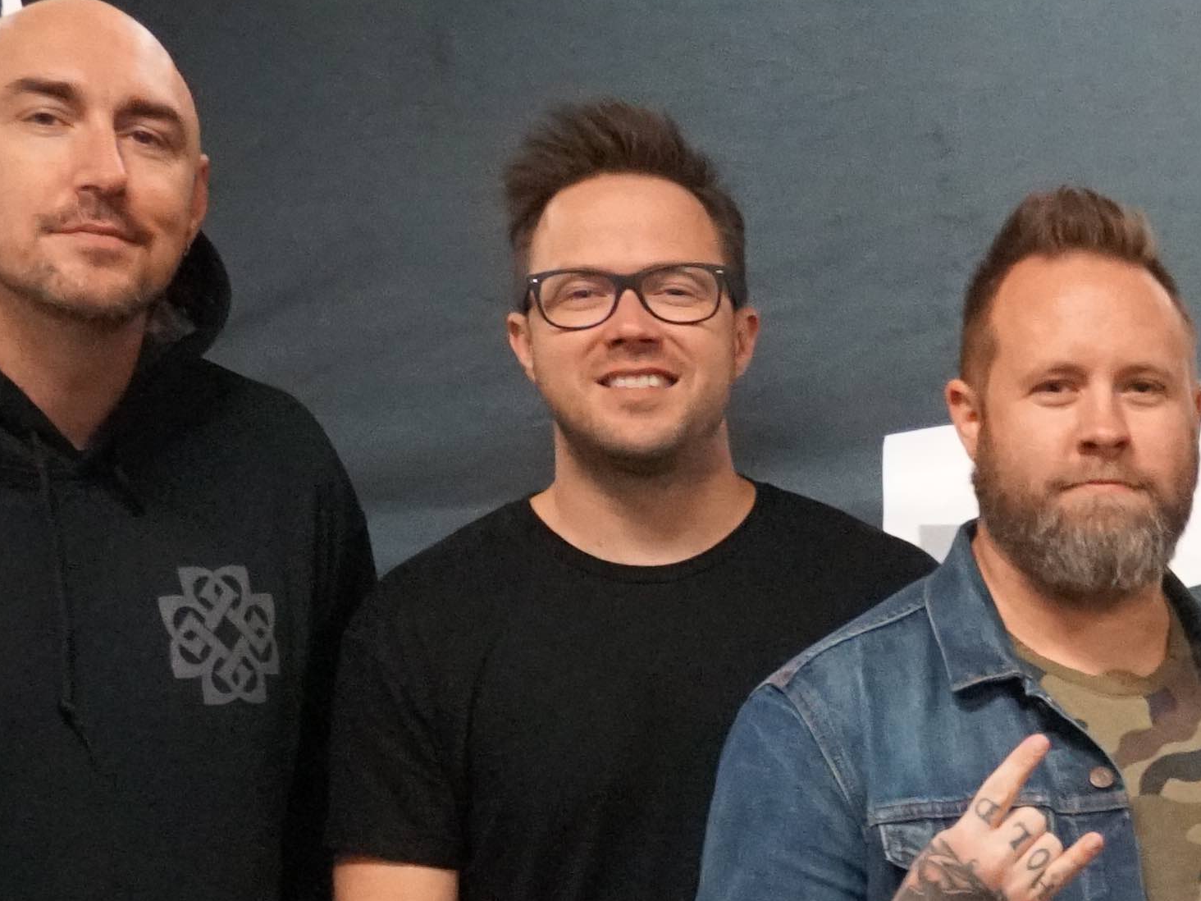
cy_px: 1277
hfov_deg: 13.3
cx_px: 2050
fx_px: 4717
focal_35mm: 136
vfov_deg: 10.6
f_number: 4
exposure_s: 1/60
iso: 6400
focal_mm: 23
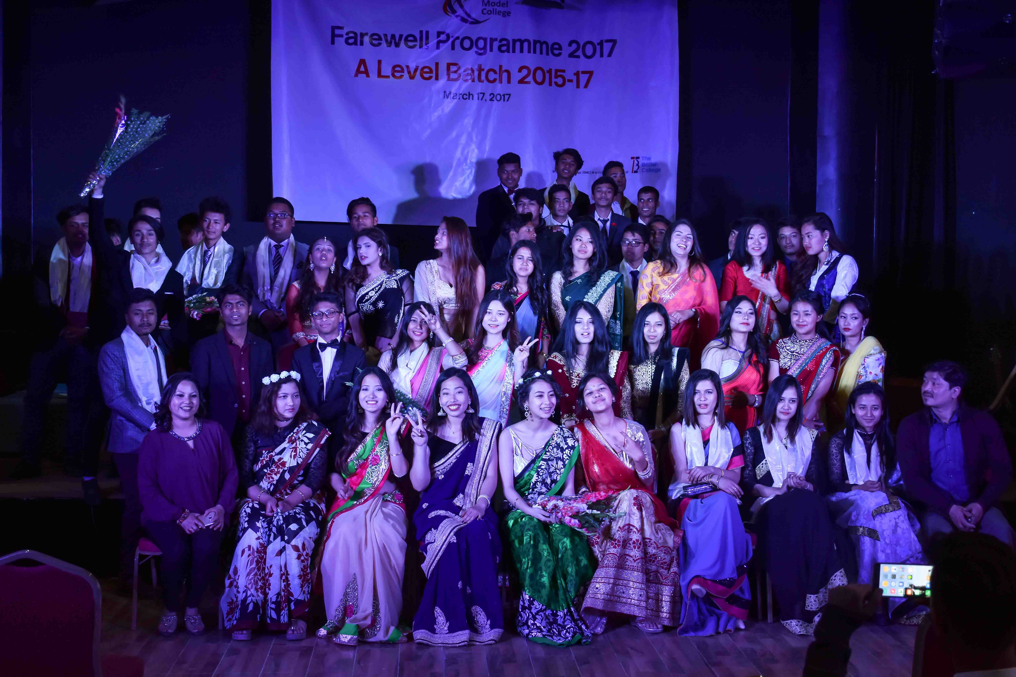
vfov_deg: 28.1
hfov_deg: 41.1
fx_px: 1355
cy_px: 338
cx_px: 508
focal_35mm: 48
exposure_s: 1/100
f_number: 5.6
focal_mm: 32
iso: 500
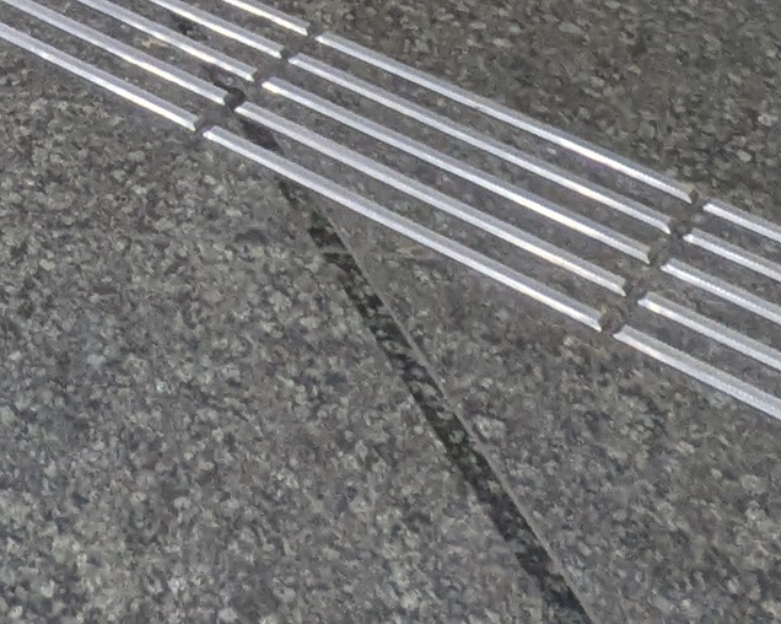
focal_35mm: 86
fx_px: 1987
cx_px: -695
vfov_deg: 11.7
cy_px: -1146
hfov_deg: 17.3
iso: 112
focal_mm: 1.83
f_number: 2.2
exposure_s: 1/33.3
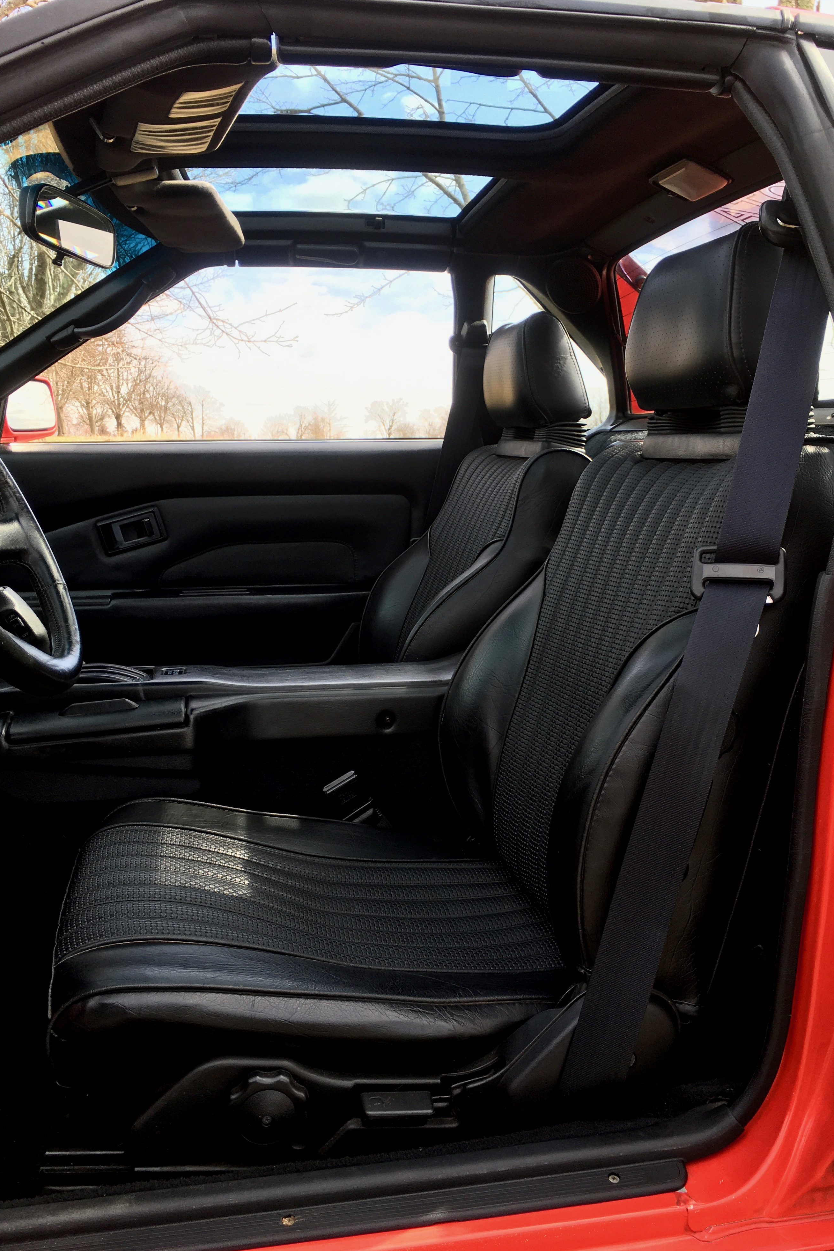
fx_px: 1077
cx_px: 419
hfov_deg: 42.3
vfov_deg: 60.3
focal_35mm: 31
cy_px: 621
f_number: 2.2
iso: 25
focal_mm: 4.15
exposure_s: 1/209
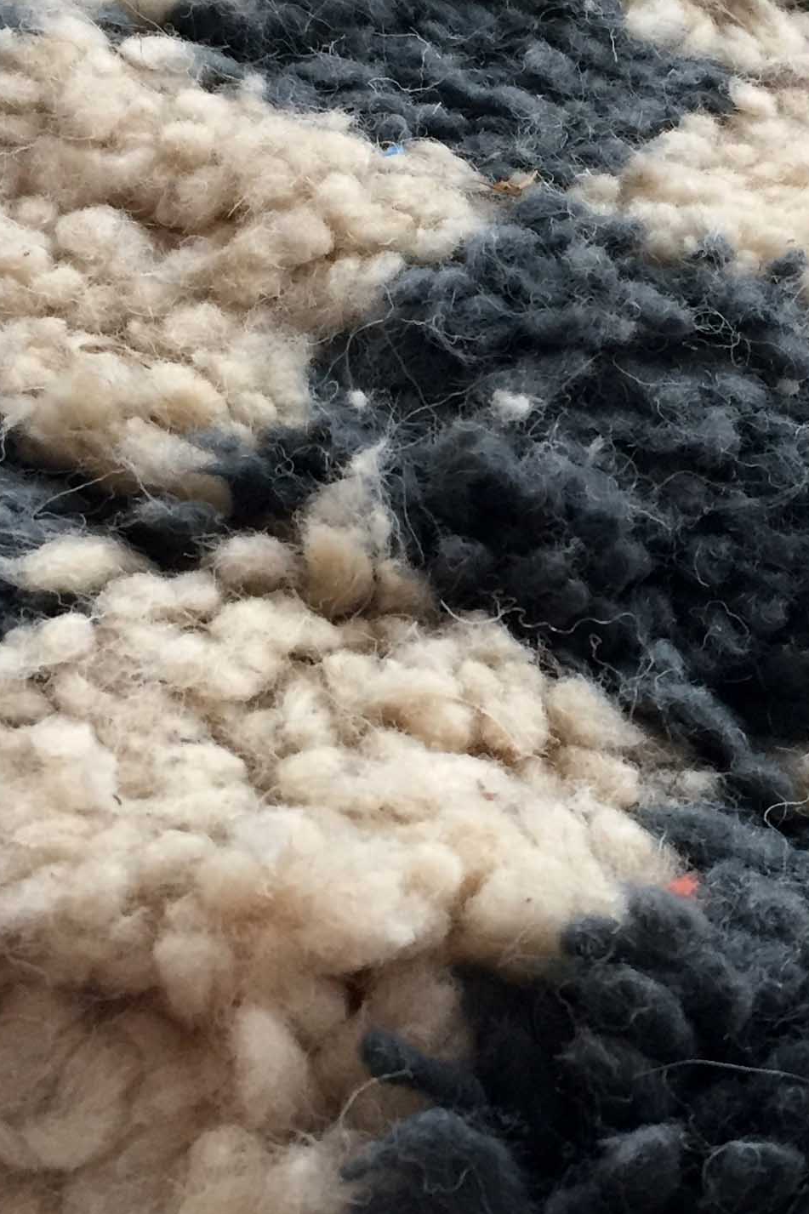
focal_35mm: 69
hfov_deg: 19.5
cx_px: 677
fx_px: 2326
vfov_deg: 29.2
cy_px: 556
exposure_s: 1/33
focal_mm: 4.15
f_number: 2.2
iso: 200
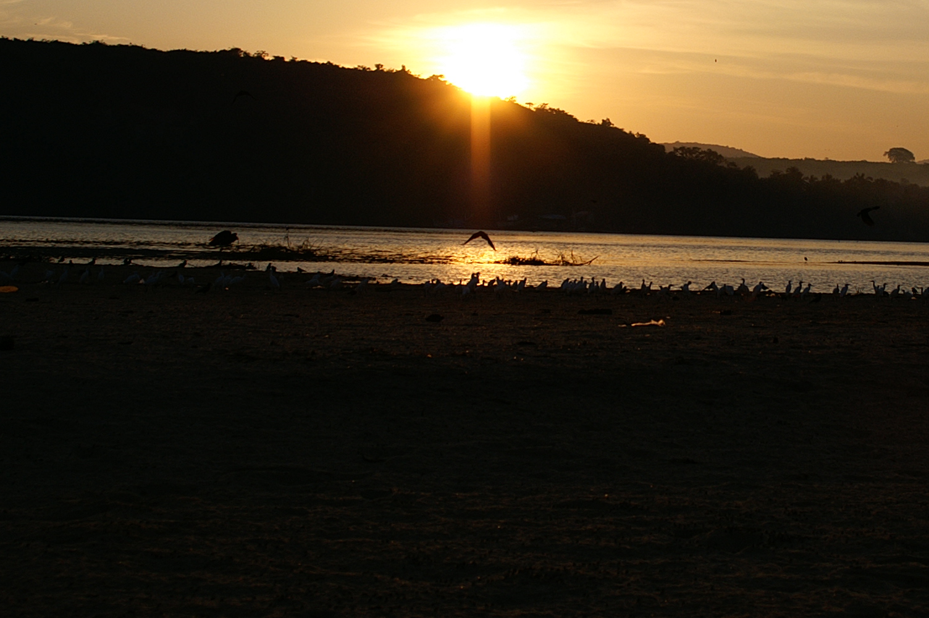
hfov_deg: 25.7
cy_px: 234
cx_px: 693
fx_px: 2011
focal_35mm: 78
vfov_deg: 17.4
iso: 100
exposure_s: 1/2000
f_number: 4.5
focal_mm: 26
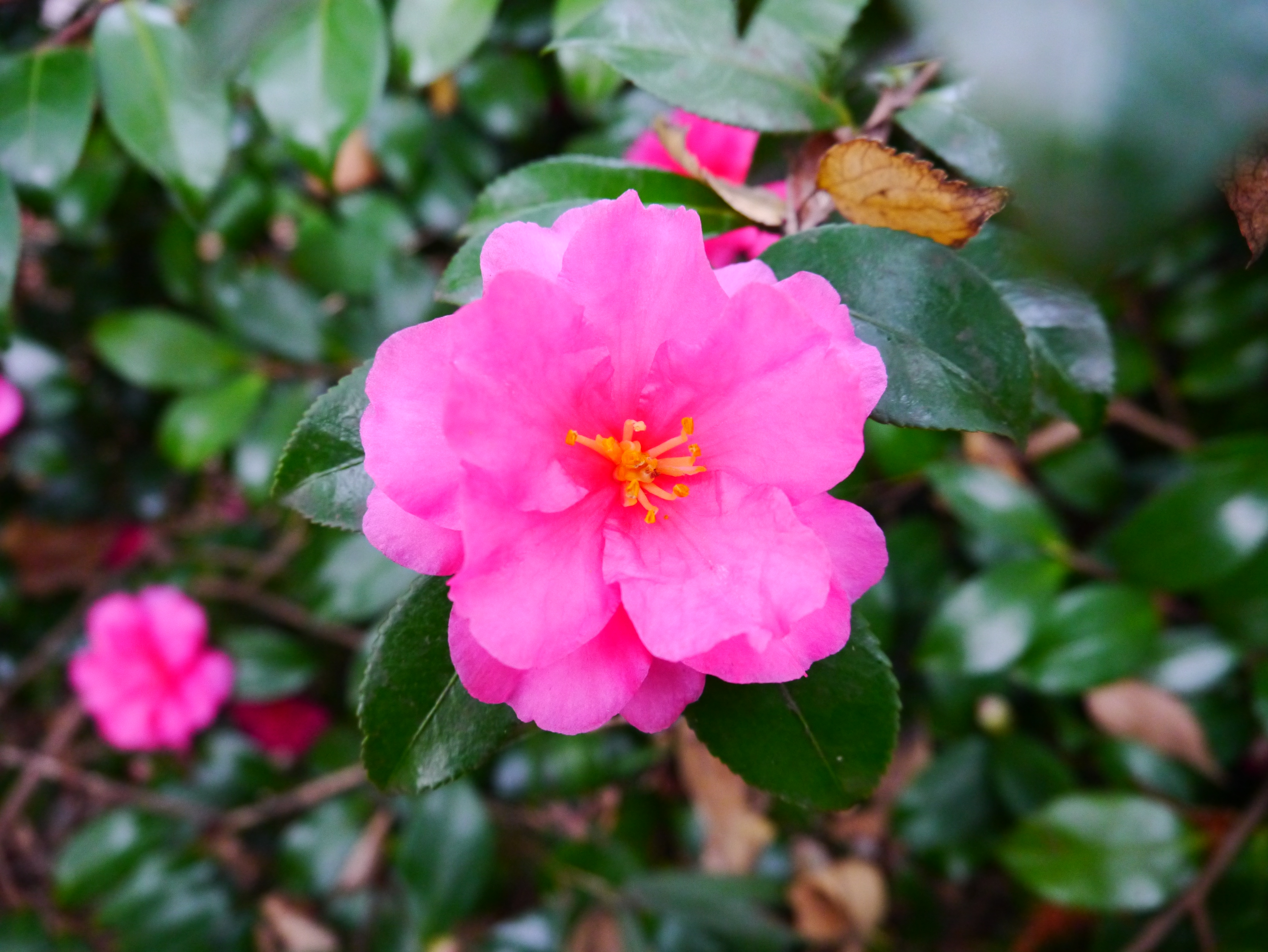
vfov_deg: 49.8
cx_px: 634
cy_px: 476
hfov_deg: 63.4
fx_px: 1026
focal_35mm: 28
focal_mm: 14
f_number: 3.5
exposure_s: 1/40
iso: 1600
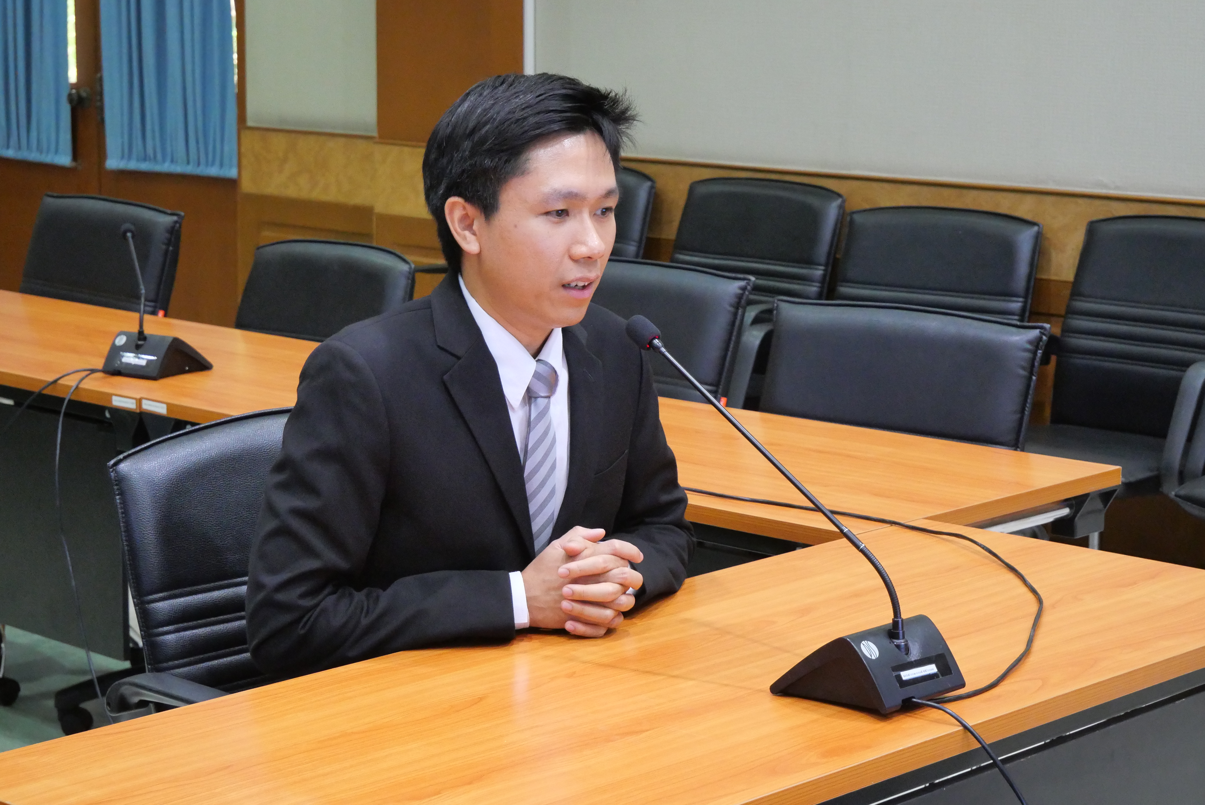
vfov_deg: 17.5
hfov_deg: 26.0
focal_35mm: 78
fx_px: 2612
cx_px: 602
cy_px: 402
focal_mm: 38
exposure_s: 1/40
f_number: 5.4
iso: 3200
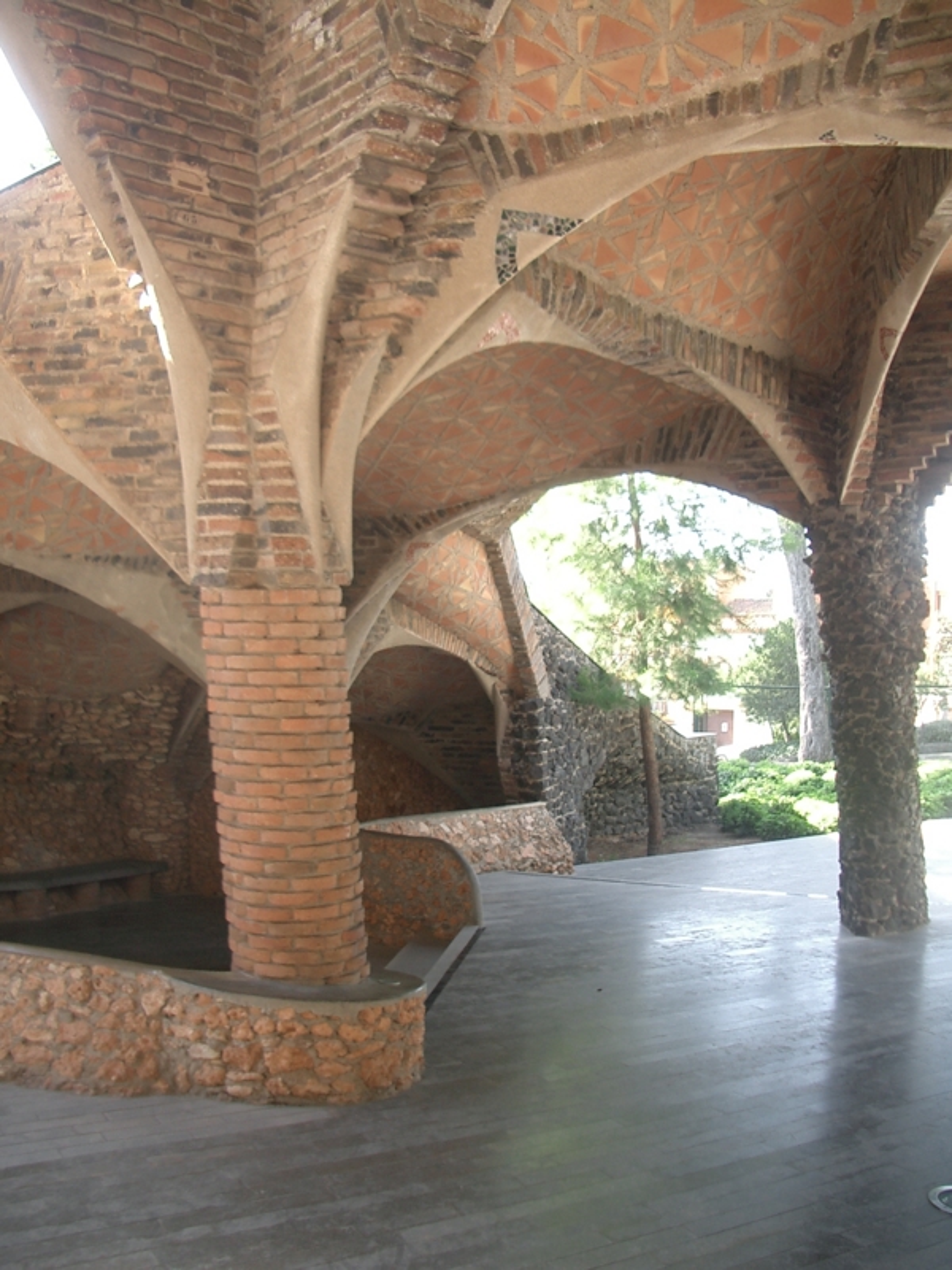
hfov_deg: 40.7
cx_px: 476
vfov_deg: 52.6
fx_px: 1283
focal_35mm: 35
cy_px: 635
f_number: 2.6
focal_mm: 5.8
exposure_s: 1/50
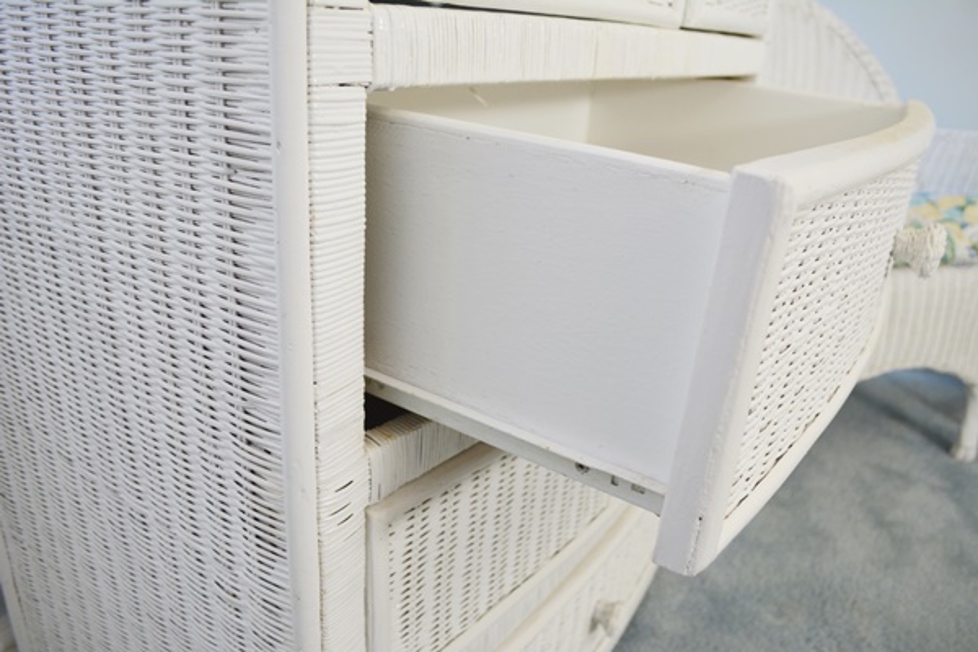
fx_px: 733
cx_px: 489
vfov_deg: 47.9
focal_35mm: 27
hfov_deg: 67.4
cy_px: 326
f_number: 4
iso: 500
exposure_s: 1/60
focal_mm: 18
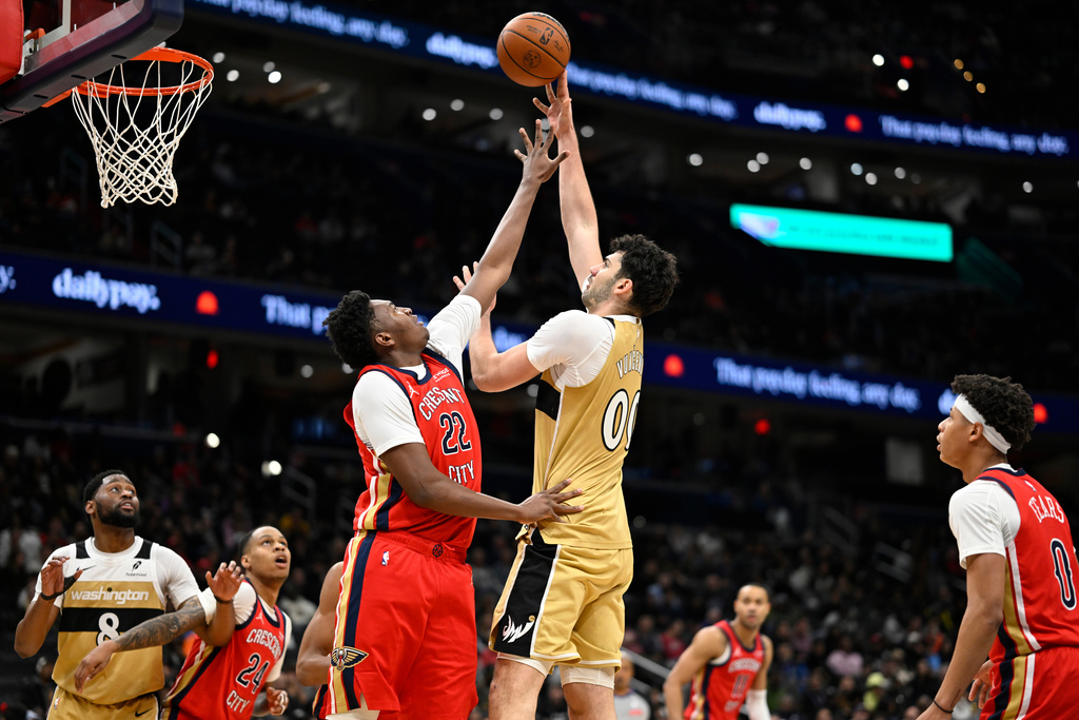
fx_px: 2548
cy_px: 360
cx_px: 540
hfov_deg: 23.9
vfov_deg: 16.1
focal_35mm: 85
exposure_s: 1/2000
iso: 1600
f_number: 1.8
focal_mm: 85
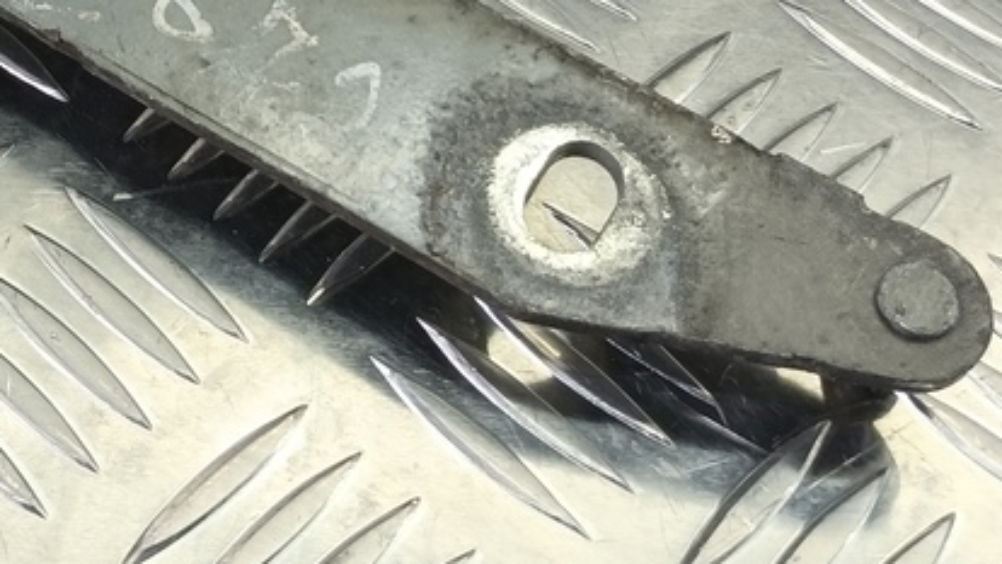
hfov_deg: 32.1
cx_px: 87
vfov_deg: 17.5
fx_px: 1647
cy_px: -274
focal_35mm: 62
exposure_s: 1/50
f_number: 1.6
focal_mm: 4.11
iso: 113
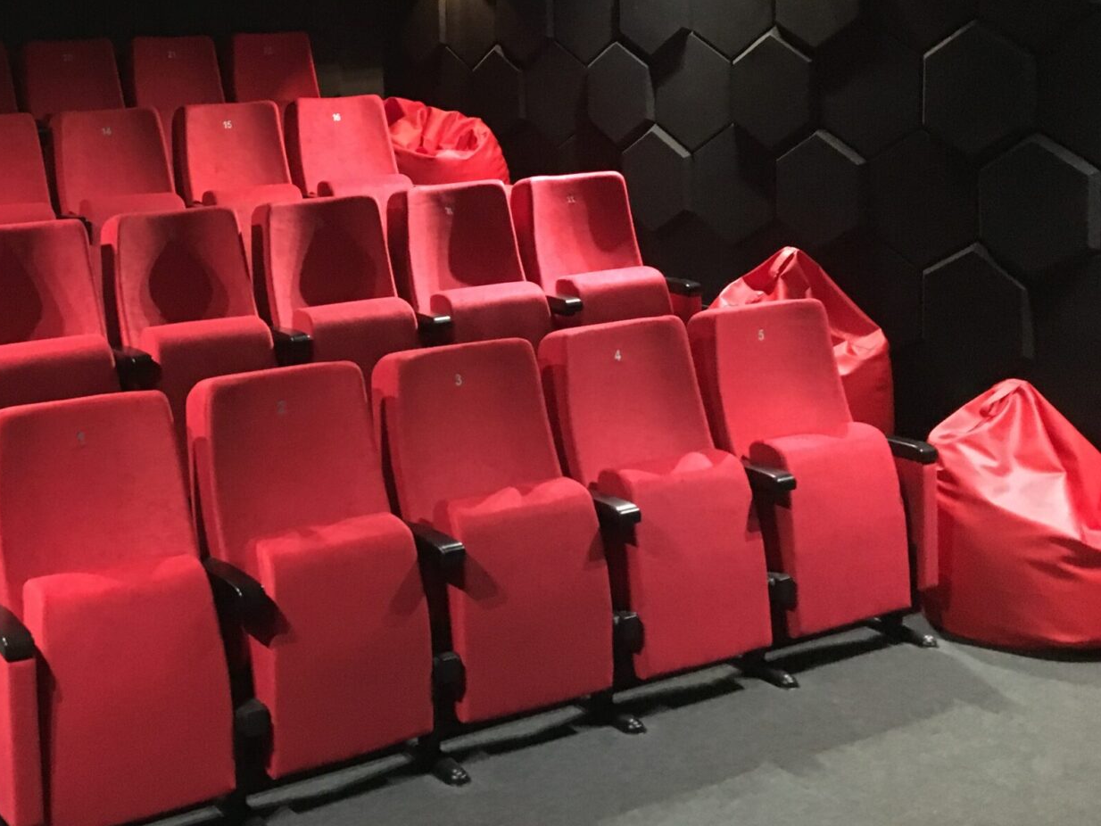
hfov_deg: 38.8
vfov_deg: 30.3
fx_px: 1495
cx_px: 210
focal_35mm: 47
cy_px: 196
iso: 500
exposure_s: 1/17
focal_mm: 4.15
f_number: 2.2
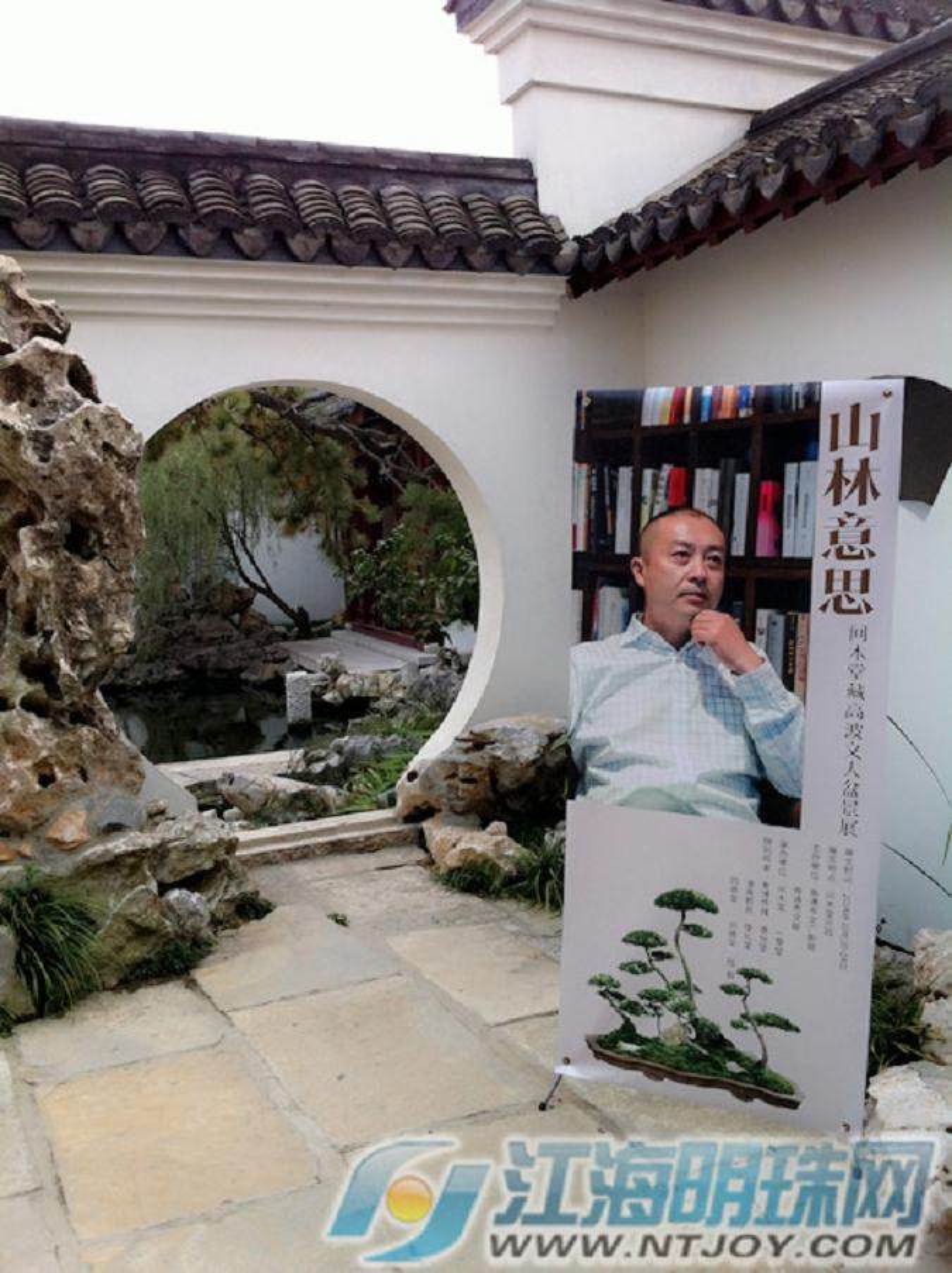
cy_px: 636
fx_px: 1286
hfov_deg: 40.6
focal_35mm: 35
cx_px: 476
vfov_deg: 52.7
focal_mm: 3.85
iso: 80
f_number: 2.8
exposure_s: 1/135
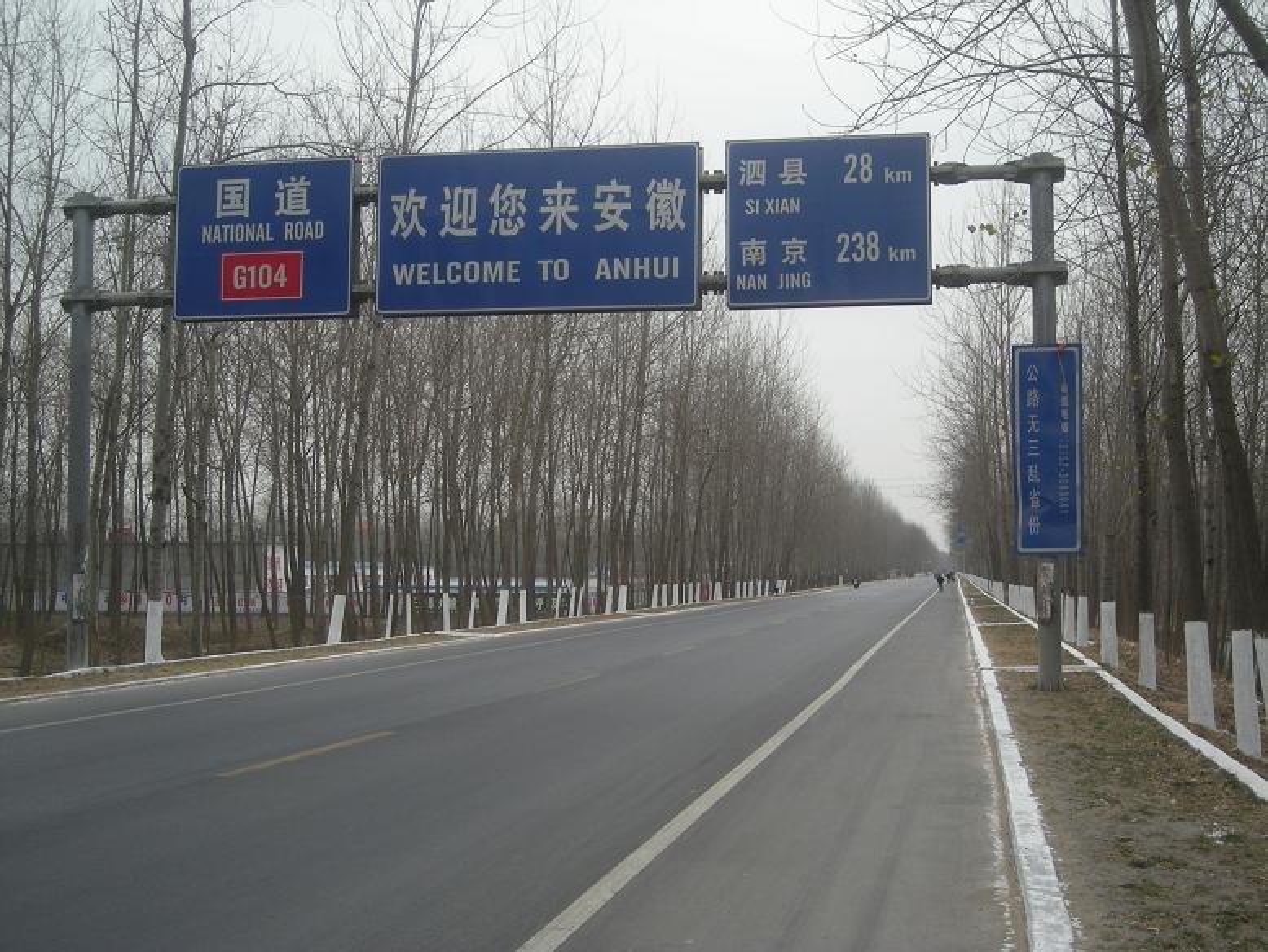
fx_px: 1795
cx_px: 634
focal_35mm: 49
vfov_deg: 29.7
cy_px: 476
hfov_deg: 38.9
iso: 50
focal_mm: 7.9
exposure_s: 1/220
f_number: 3.2
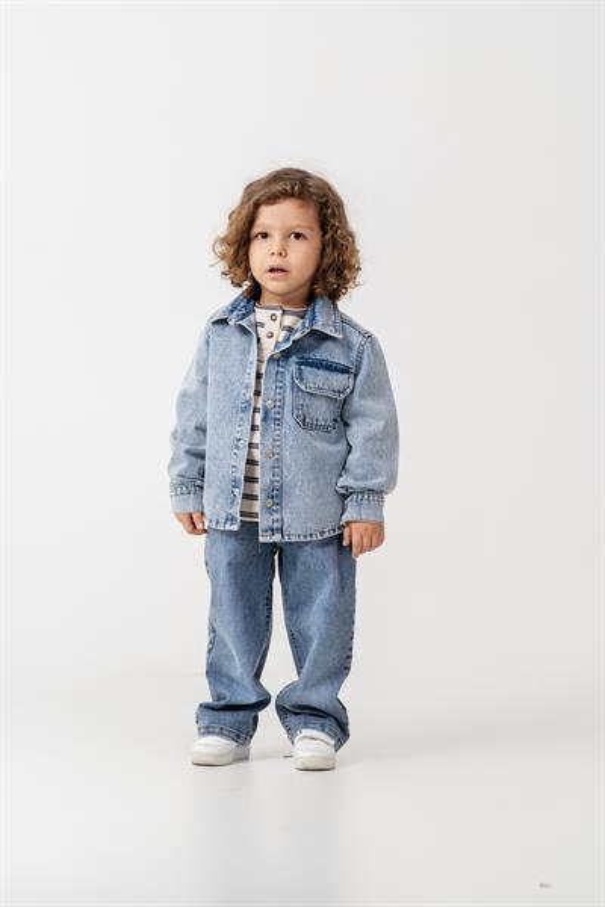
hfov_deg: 12.3
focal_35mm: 111
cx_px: 302
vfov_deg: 18.4
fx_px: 2798
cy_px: 454
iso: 160
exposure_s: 1/125
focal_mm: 111
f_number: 7.1
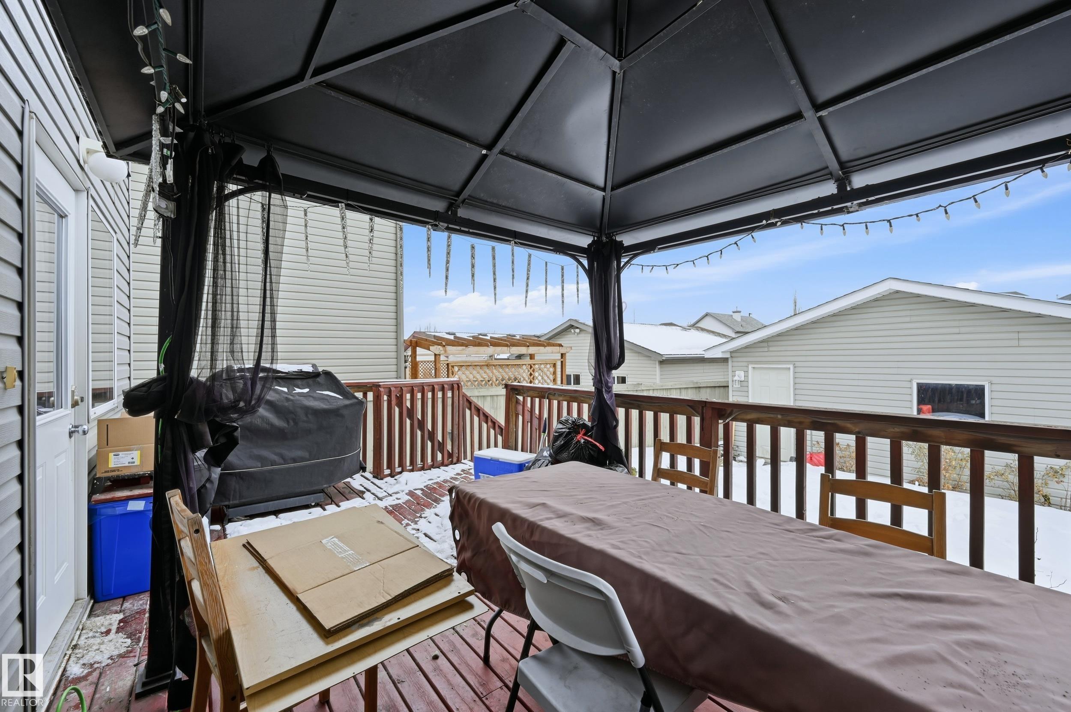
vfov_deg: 81.1
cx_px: 536
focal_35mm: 14
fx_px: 416
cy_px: 356
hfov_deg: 104.3
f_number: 8
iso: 100
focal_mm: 14
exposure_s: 1/320
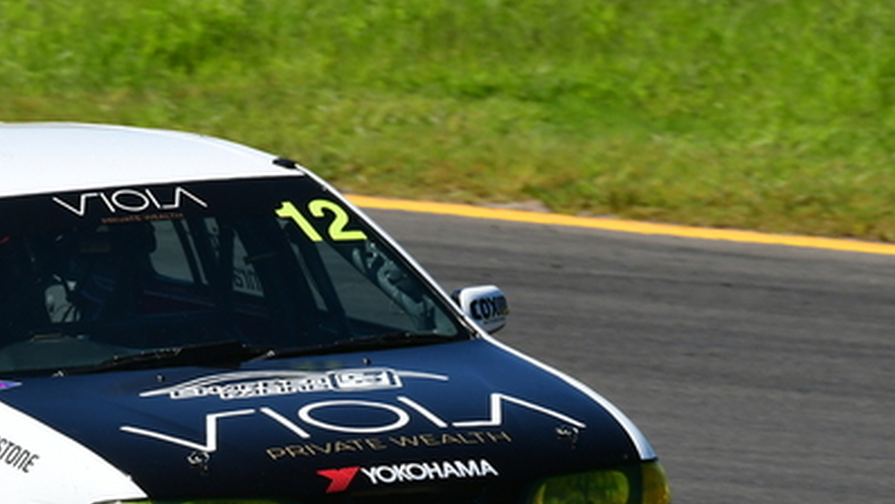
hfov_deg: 1.5
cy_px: 339
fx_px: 33704
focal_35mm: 1420
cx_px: 16
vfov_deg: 0.9
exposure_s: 1/640
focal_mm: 450
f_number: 13
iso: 500
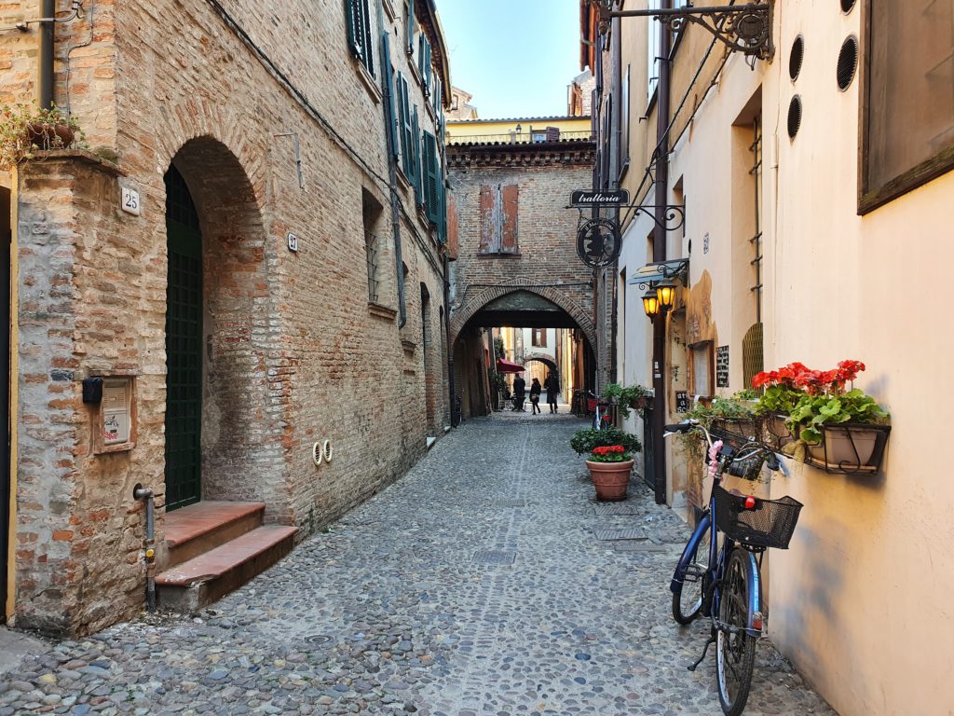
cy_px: 358
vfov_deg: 53.1
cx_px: 477
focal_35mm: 26
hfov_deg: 67.3
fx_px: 717
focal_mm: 4.32
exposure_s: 1/100
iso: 64
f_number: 2.4
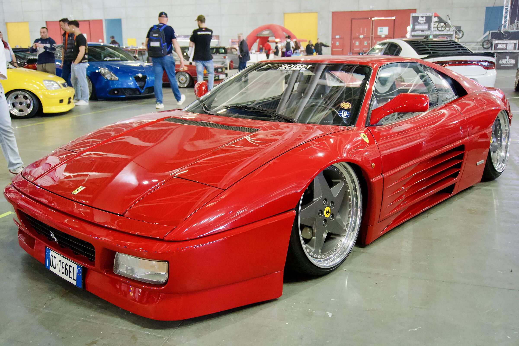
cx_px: 260
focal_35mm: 33
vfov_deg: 40.0
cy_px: 173
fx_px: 476
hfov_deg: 57.2
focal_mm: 22
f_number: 4
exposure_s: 1/160
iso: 3200
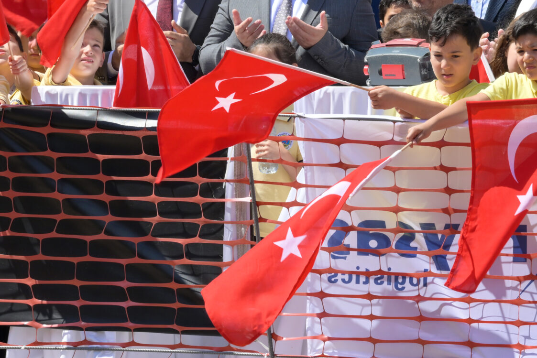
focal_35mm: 456
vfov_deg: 3.0
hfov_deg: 4.5
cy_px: -17
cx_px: 398
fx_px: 6802
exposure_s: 1/160
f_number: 10
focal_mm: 200
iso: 100
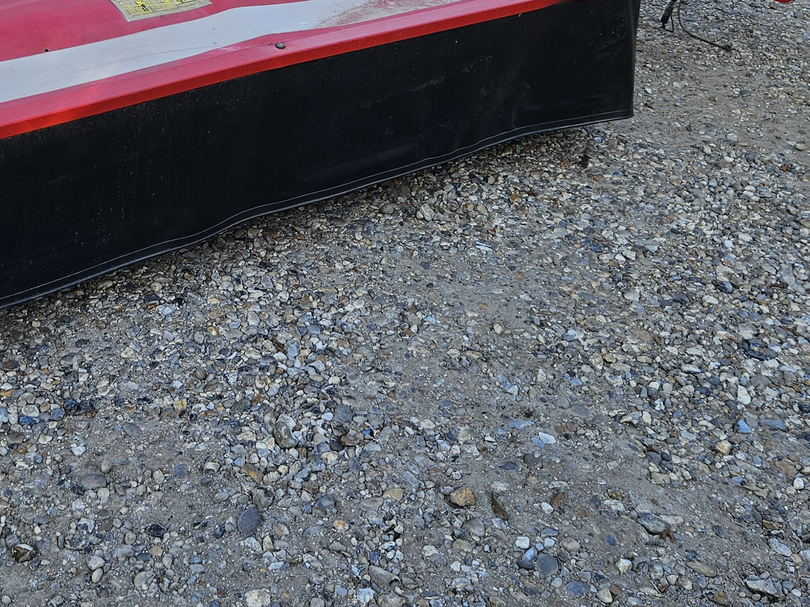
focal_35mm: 50
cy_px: 45
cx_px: 246
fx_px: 1170
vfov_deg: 27.9
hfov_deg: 37.6
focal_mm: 5.4
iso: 25
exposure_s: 1/224
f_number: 1.8
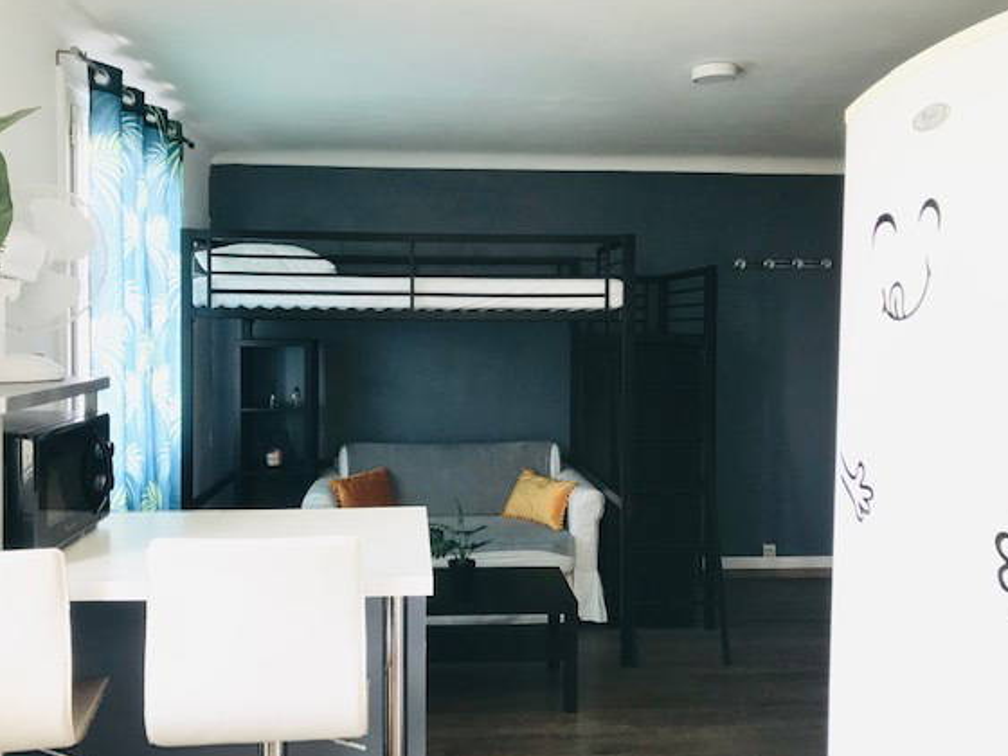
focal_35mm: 32
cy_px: 365
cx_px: 488
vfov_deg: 44.2
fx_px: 932
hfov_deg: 56.8
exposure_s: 1/95
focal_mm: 3.99
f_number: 1.8
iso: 32
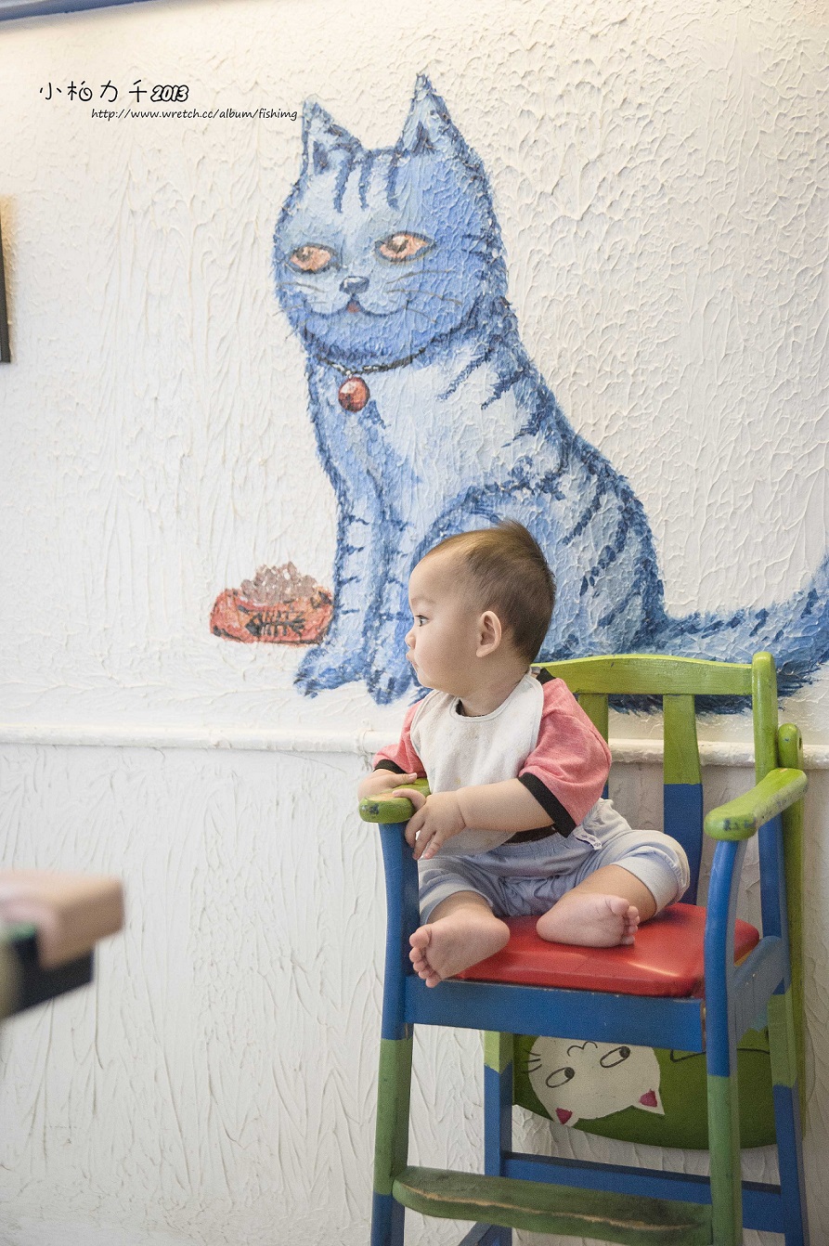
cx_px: 414
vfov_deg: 42.8
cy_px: 623
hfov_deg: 29.2
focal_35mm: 46
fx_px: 1591
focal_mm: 46
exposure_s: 1/400
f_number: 2.8
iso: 2500
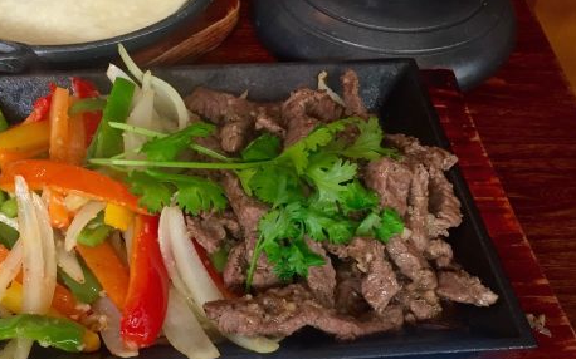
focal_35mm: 47
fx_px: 738
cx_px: 205
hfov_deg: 42.2
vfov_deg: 27.3
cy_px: 225
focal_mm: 4.15
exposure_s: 1/30
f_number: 2.2
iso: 64
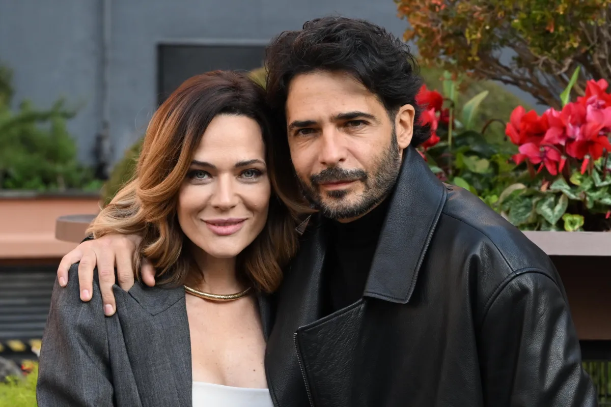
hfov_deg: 14.3
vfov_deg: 9.5
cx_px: 306
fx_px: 2444
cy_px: 204
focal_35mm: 144
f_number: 8
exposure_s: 1/320
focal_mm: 96
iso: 1000
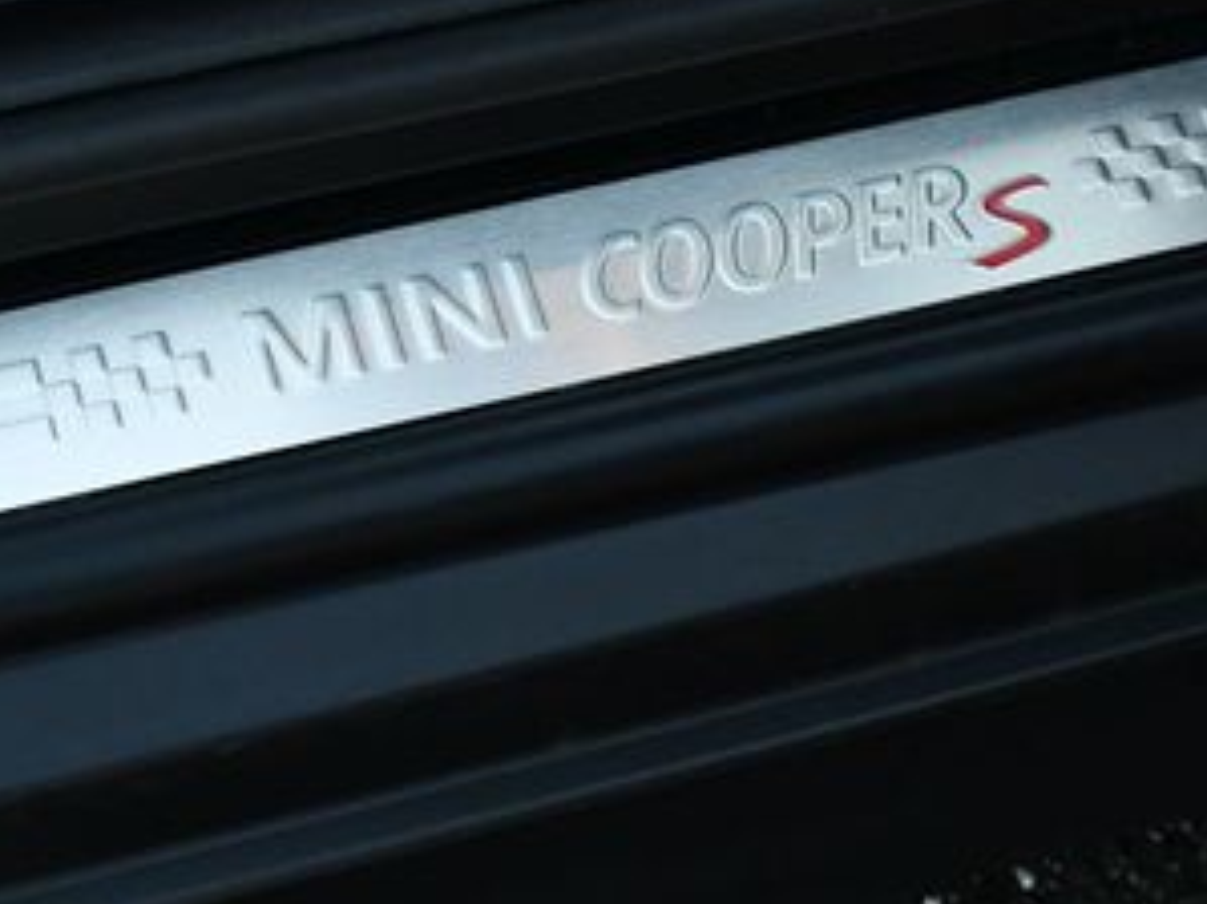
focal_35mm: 132
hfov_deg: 14.9
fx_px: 4601
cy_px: 291
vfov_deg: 11.2
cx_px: 694
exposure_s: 1/250
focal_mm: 32
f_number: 5.6
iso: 400
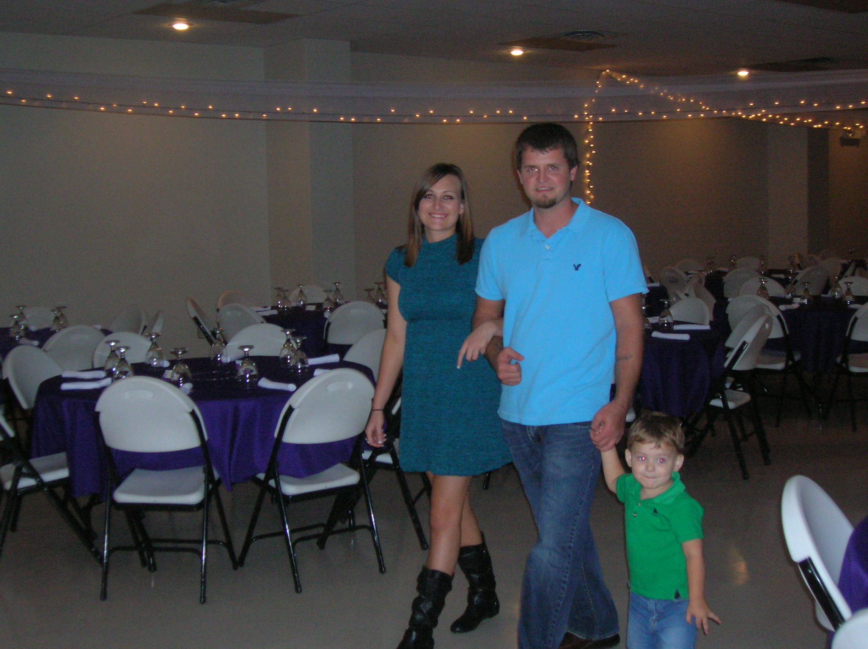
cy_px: 324
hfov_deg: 41.3
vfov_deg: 31.5
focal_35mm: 46
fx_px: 1152
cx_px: 434
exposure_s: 1/60.1
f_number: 3.2
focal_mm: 7.7
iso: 200
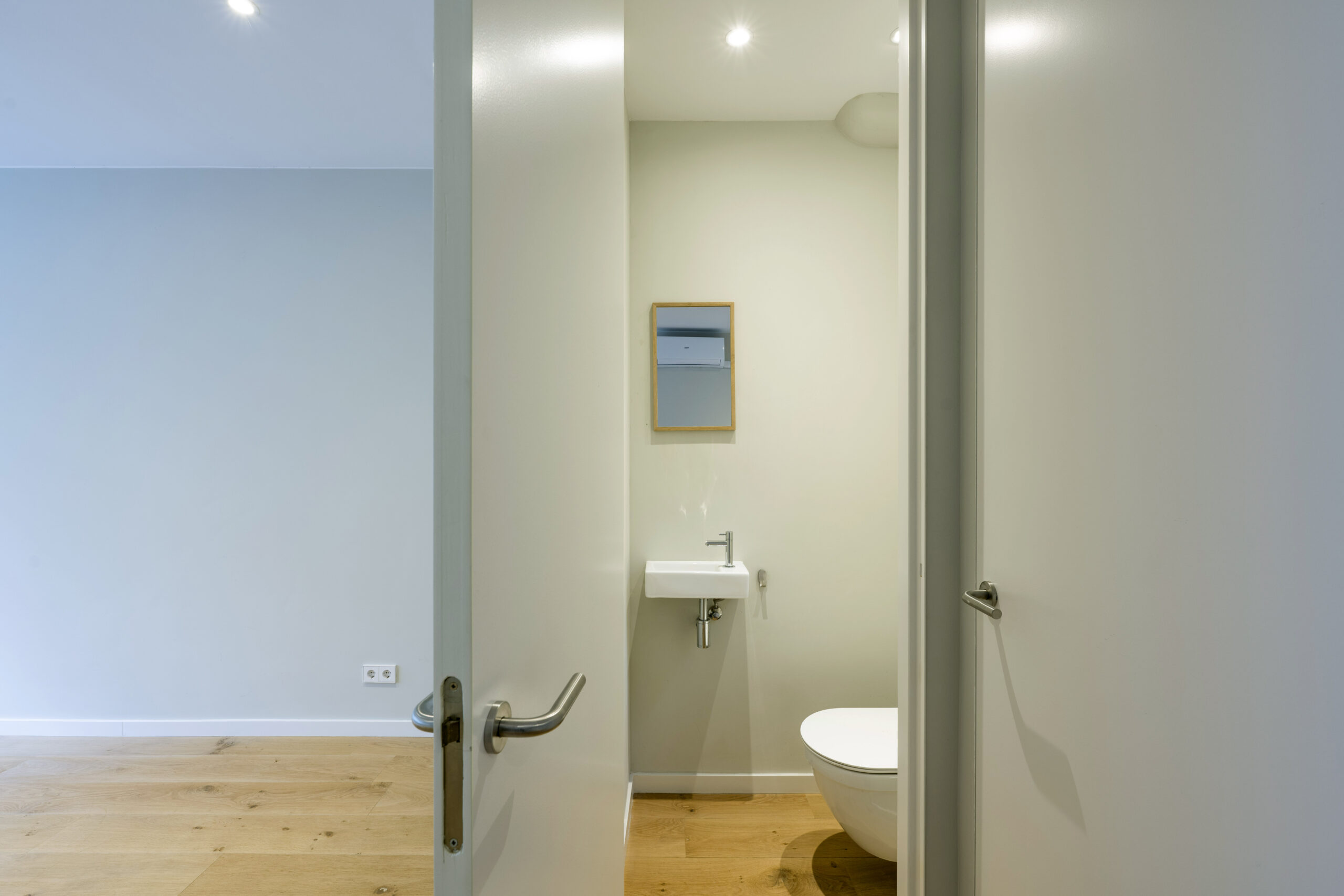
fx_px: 579
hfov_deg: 98.5
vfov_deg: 75.5
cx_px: 672
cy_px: 448
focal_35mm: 16
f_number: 9
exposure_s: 1/2
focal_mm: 15.5
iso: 100
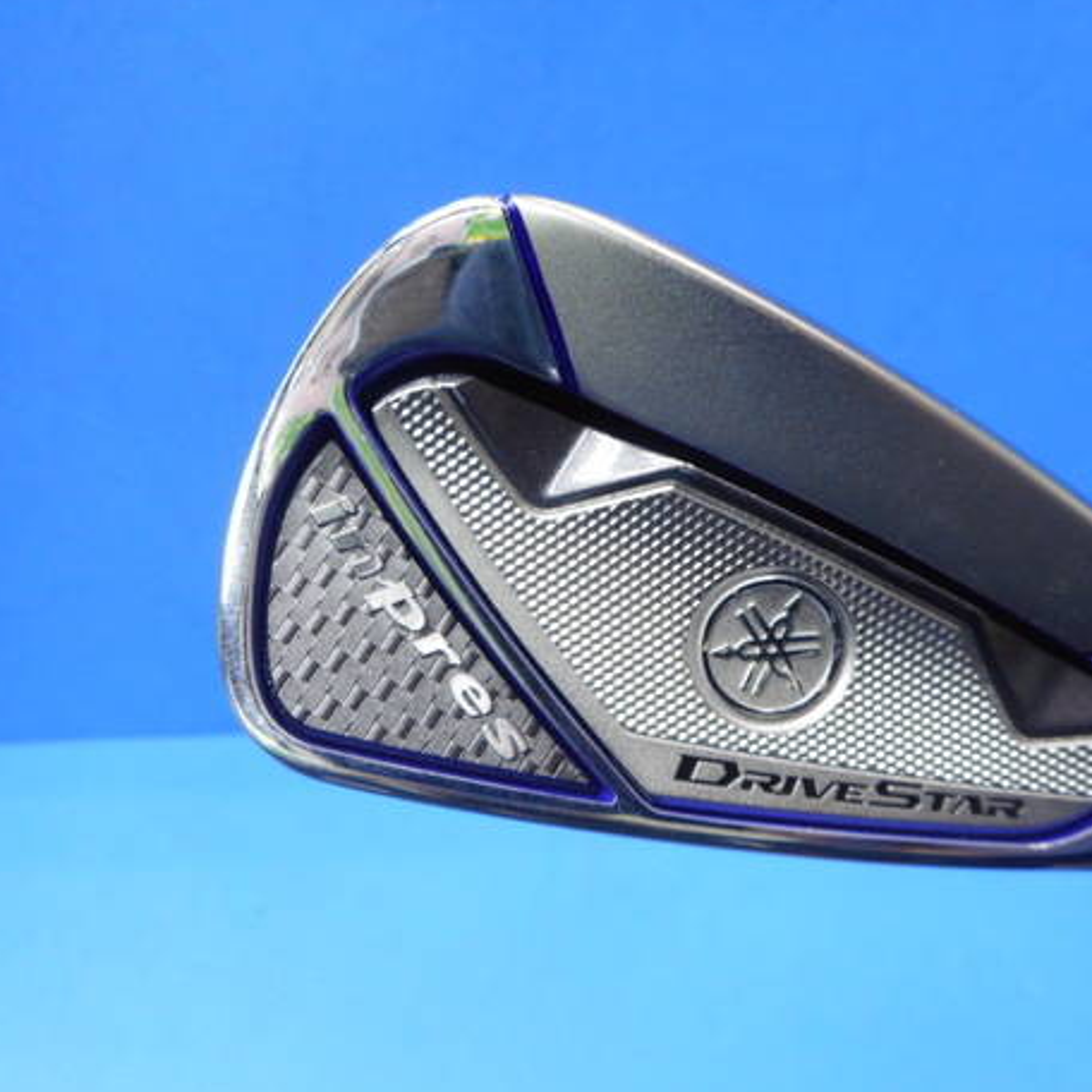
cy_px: 565
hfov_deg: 51.3
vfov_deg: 52.5
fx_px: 1106
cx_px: 747
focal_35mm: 31
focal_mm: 4.5
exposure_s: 1/30
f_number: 3.7
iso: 160
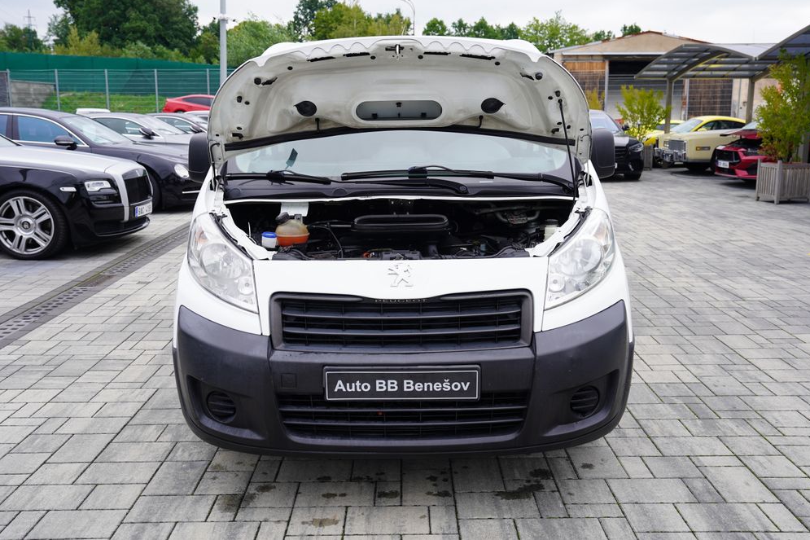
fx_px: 787
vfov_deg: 37.8
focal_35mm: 35
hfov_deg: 54.4
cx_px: 403
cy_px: 263
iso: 100
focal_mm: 34
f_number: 5
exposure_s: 1/80
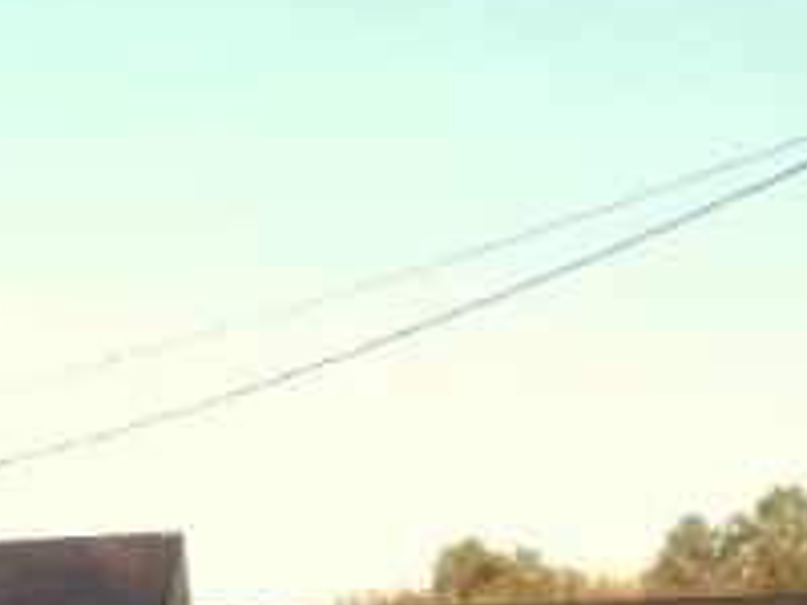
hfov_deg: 15.9
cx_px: -452
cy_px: 782
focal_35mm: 112
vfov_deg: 12.8
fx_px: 2611
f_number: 2.4
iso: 50
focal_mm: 4.28
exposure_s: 1/240
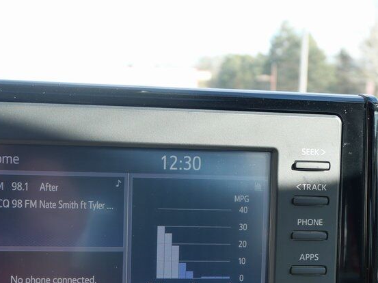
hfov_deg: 30.3
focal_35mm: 63
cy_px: 257
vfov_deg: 22.7
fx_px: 688
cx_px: 101
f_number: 5
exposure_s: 1/125
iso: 200
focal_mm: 17
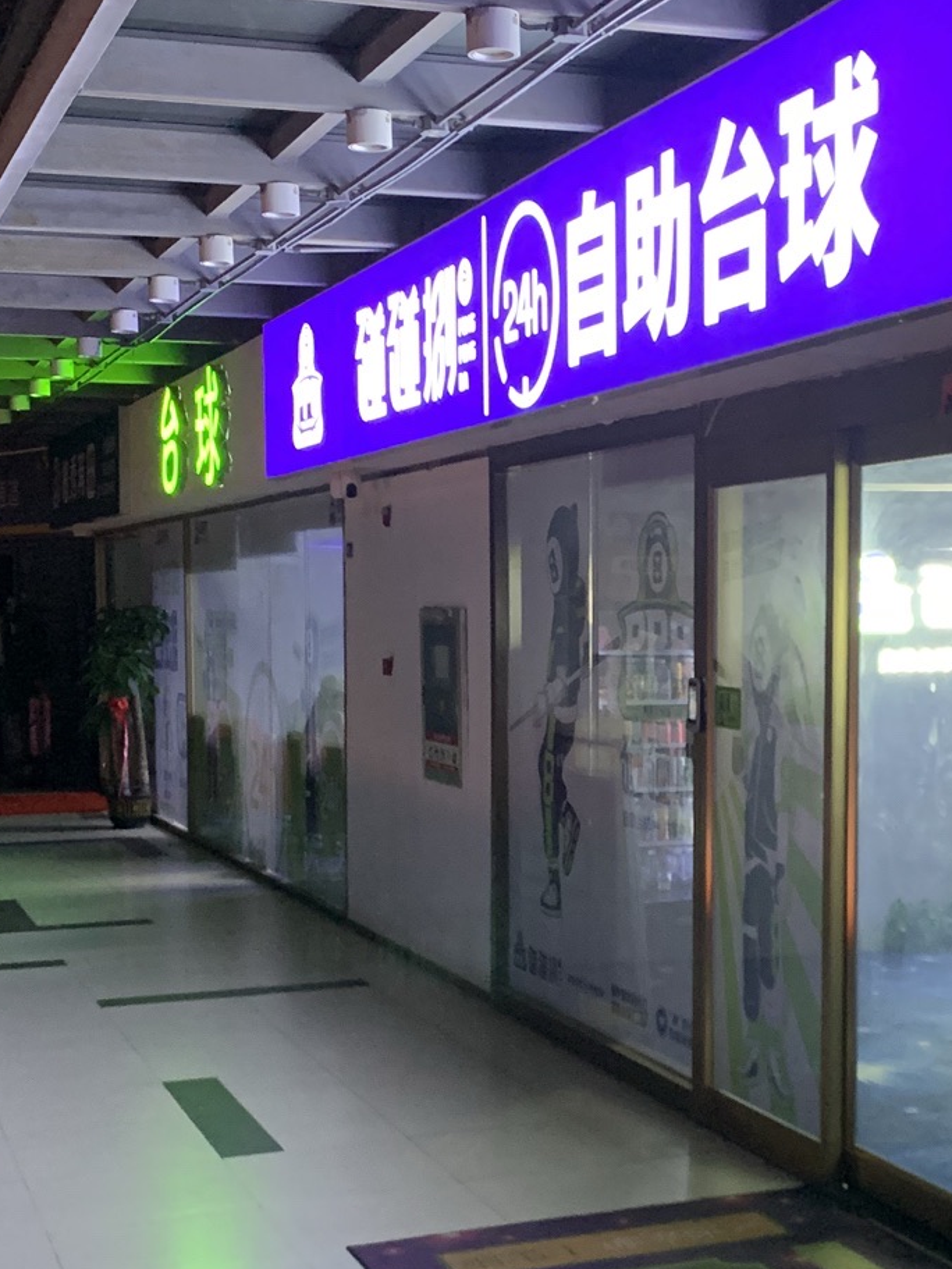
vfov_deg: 33.6
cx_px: 713
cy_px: 785
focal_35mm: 57
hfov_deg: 25.4
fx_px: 2090
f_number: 1.8
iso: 320
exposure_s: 1/60
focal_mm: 4.25
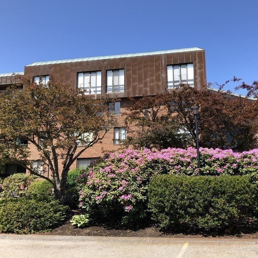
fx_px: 287
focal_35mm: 34
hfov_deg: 48.1
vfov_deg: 48.5
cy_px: 130
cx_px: 158
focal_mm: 4
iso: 20
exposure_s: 1/960
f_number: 1.8
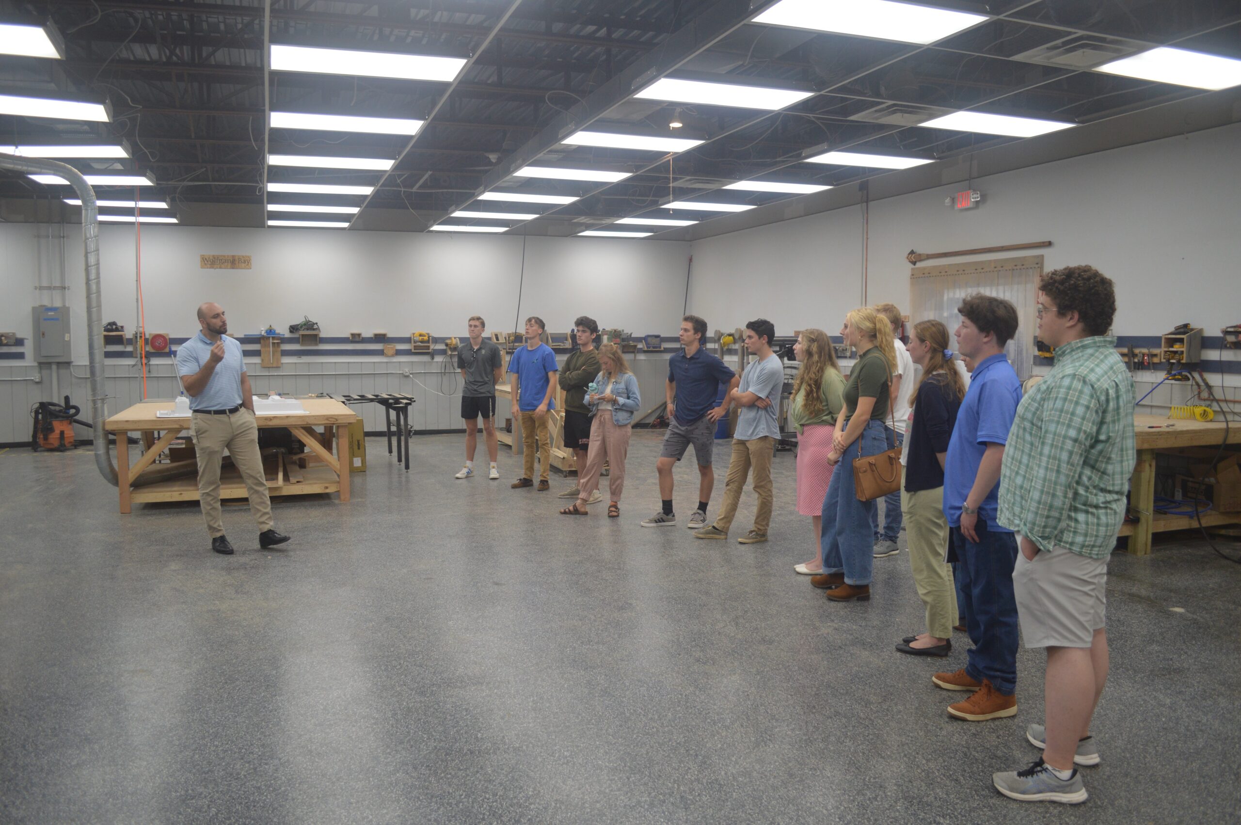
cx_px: 620
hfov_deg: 67.4
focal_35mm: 27
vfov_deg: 47.8
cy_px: 412
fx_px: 930
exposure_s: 1/60
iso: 400
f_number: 4
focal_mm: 18
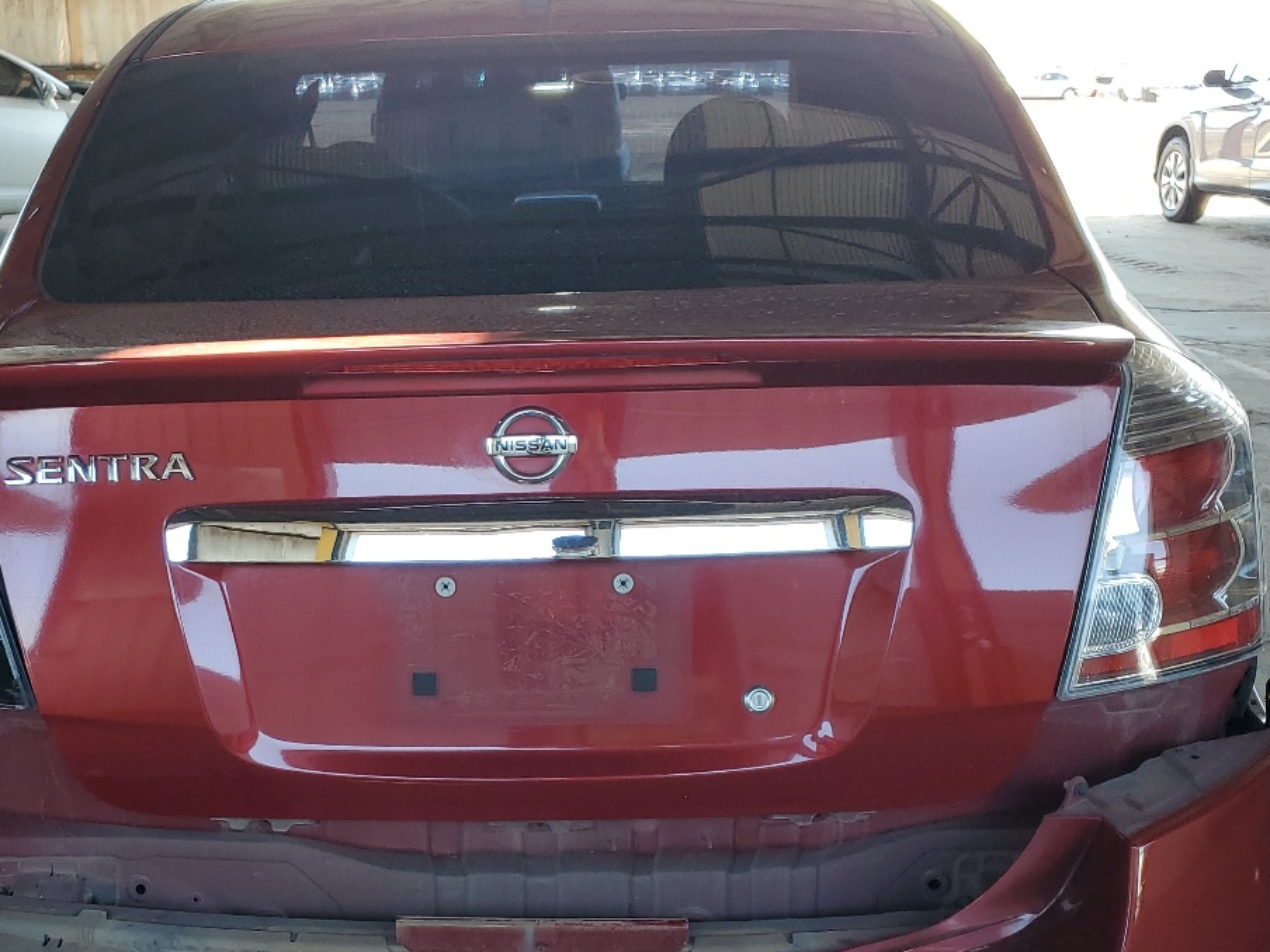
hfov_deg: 41.0
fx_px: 1688
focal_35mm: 46
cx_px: 487
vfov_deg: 31.1
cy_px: 684
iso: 50
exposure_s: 1/156
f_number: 1.5
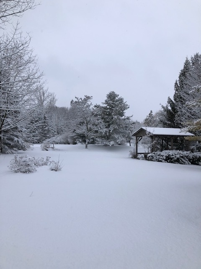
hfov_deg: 49.7
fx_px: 217
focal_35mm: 28
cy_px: 134
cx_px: 100
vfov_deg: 63.4
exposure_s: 1/552
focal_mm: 3.99
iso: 20
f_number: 1.8
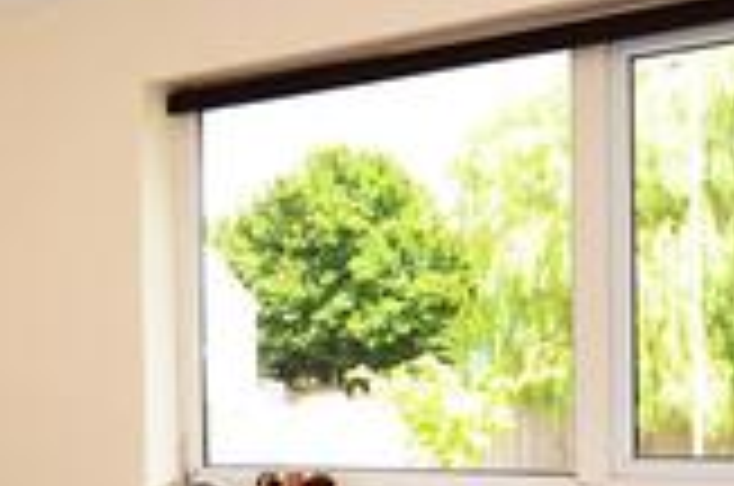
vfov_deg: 20.6
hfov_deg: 29.6
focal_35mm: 65
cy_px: 385
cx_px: 59
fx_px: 1322
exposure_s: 1/100
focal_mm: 11
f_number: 5
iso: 100
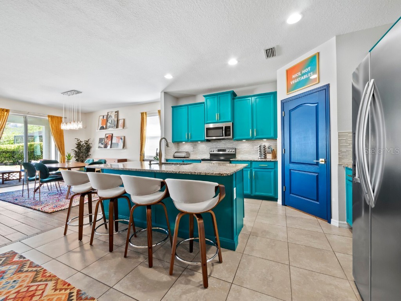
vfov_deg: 85.7
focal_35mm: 14
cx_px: 200
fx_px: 162
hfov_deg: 102.1
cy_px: 150
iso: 400
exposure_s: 1
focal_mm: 7
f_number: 10
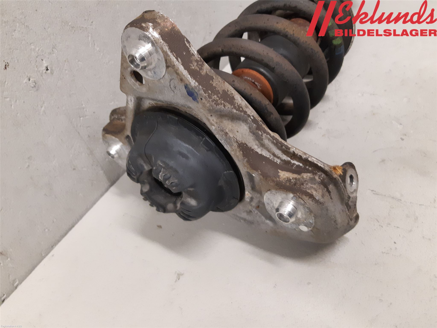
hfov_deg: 67.3
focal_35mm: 26
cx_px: 218
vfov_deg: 53.1
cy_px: 164
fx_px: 328
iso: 250
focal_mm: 3.93
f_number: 1.7
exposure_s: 1/50
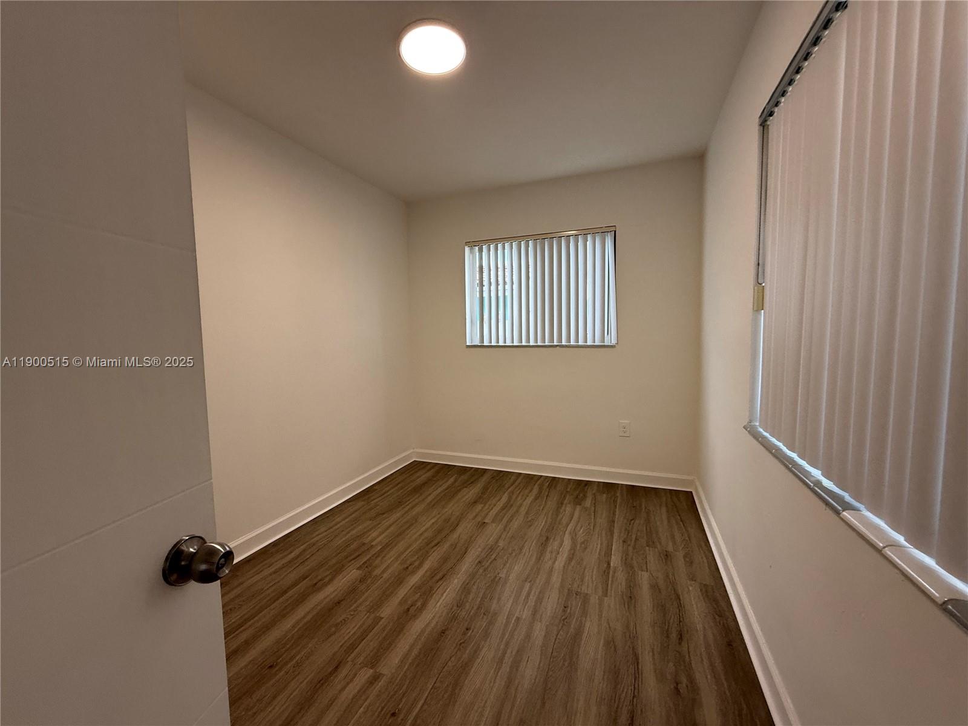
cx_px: 484
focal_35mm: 14
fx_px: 391
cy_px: 363
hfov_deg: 102.1
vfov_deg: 85.7
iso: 80
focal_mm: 2.22
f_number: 2.2
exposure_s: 1/99
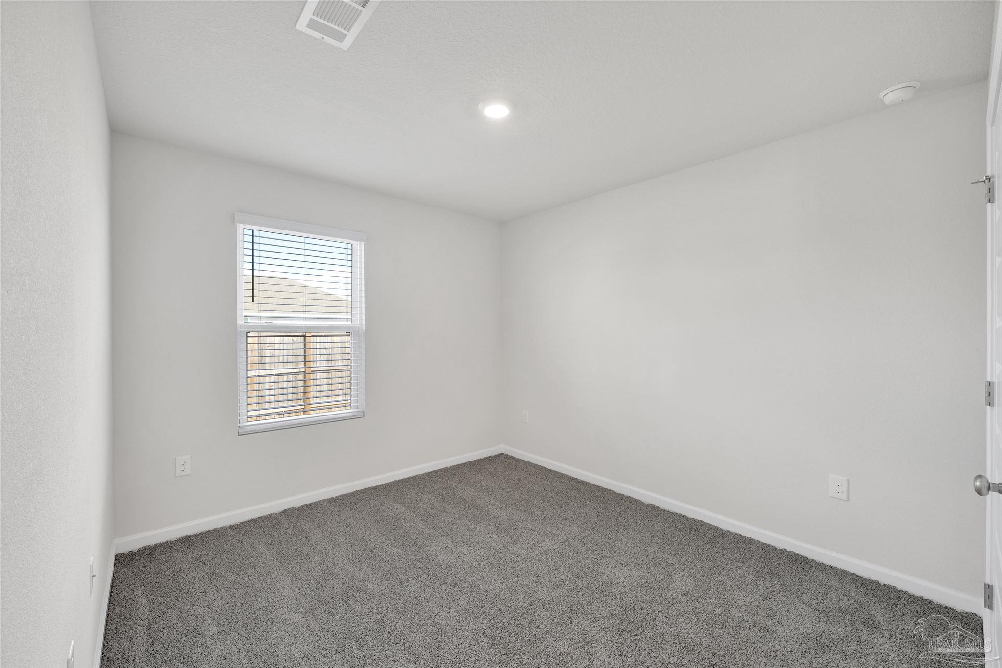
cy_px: 334
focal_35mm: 14
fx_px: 390
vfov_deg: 81.2
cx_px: 501
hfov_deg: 104.3
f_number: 11
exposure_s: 1/10
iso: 500
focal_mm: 14
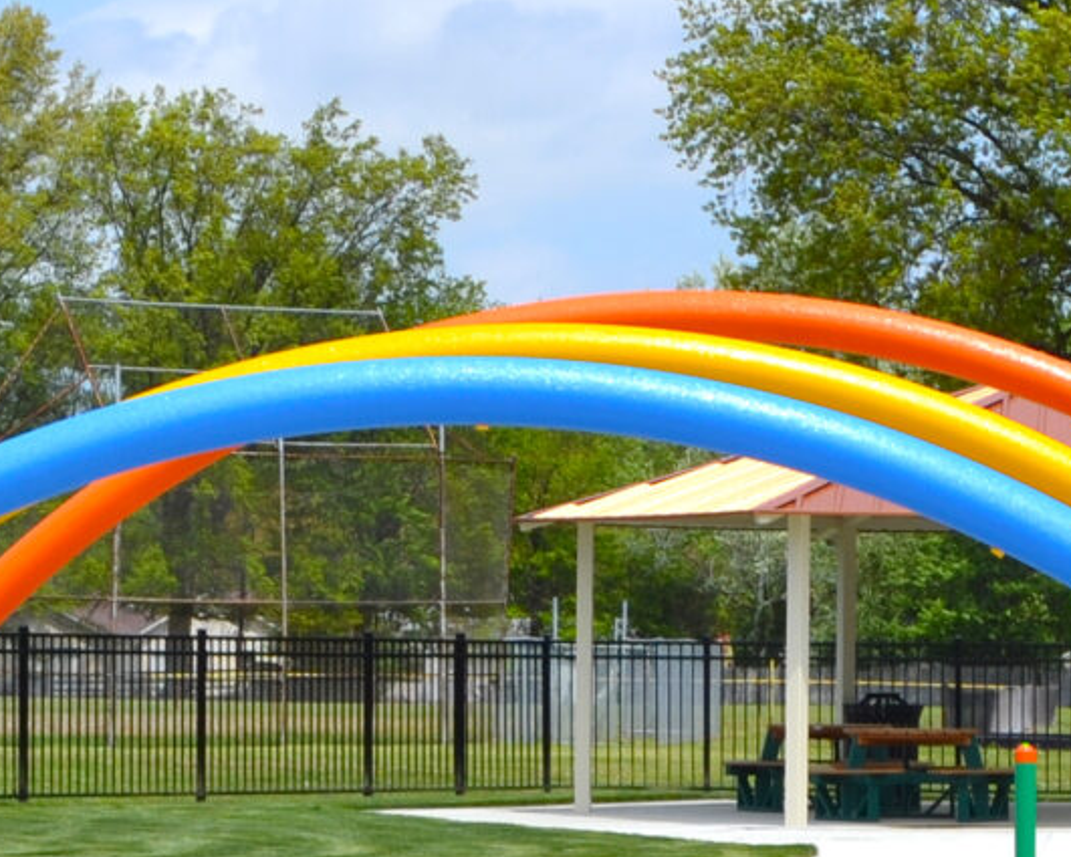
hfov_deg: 10.2
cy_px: 588
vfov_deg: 8.1
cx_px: 520
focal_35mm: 190
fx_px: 6024
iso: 100
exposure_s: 1/320
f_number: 9
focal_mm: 28
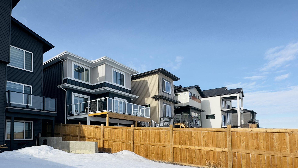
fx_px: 190
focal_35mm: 24
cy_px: 127
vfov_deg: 46.0
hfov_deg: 74.2
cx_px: 102
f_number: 2.2
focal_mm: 2.22
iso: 40
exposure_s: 1/1667
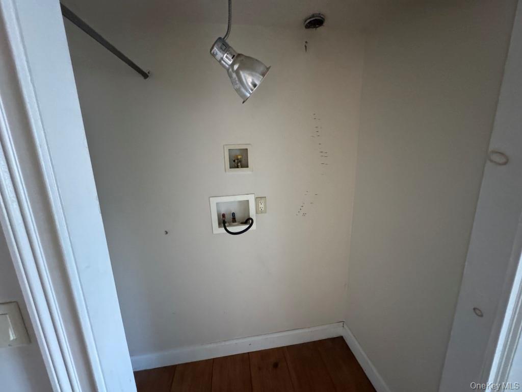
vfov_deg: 85.7
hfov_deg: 102.1
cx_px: 261
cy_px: 196
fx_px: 211
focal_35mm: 14
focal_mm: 2.22
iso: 1250
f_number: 2.2
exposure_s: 1/58
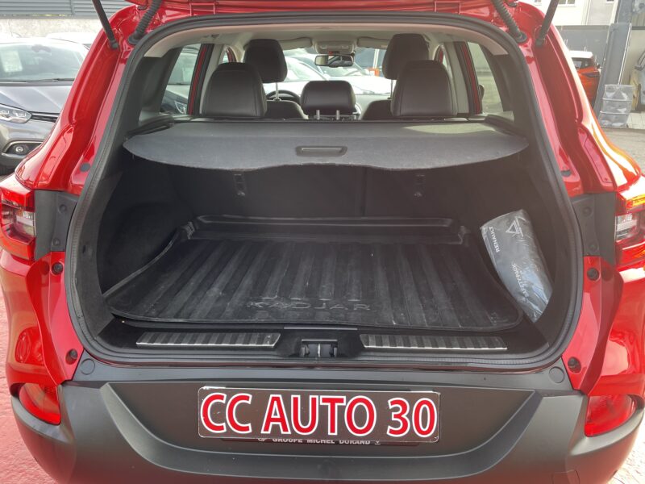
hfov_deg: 67.3
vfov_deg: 53.1
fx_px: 484
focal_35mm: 26
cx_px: 322
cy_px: 242
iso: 50
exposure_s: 1/121
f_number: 1.6
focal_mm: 4.2
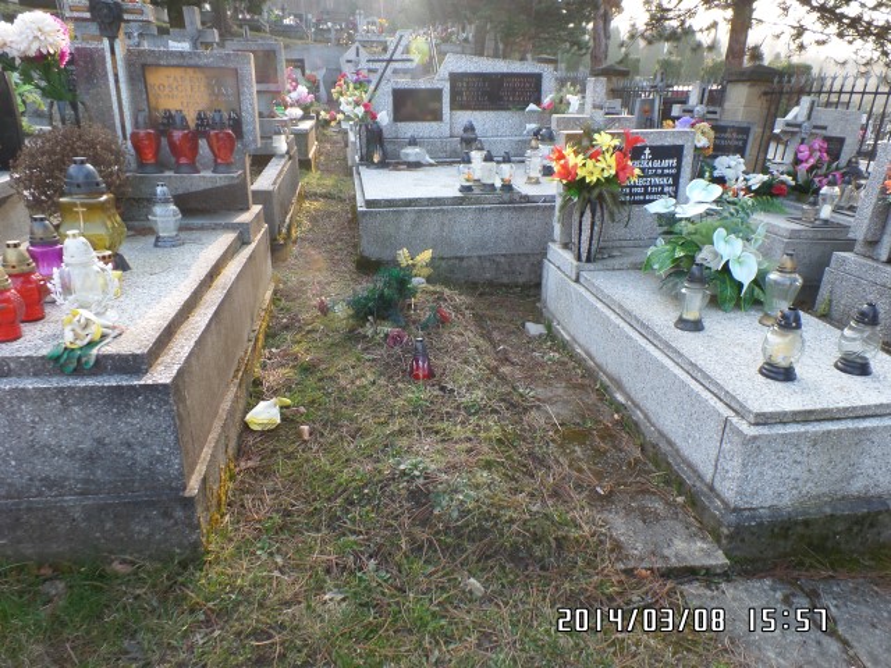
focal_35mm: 23
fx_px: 592
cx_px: 446
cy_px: 334
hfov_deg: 73.9
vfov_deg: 58.9
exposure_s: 1/60
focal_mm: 4.1
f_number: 3.5
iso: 100
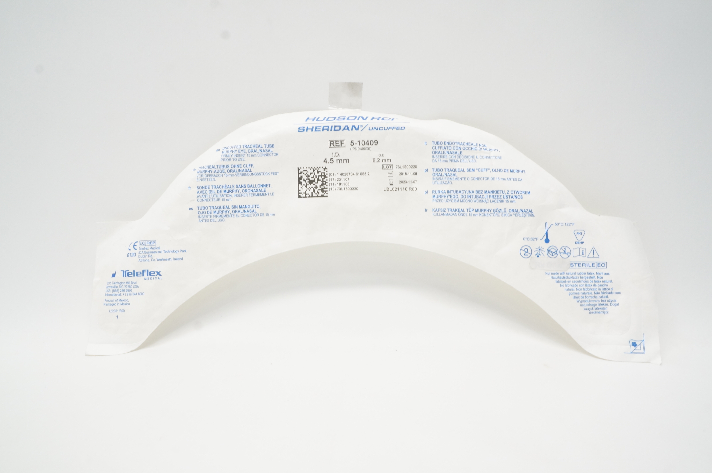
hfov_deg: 67.4
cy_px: 236
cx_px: 356
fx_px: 533
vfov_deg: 47.8
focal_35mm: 27
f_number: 11
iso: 800
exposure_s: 1/20
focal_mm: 18
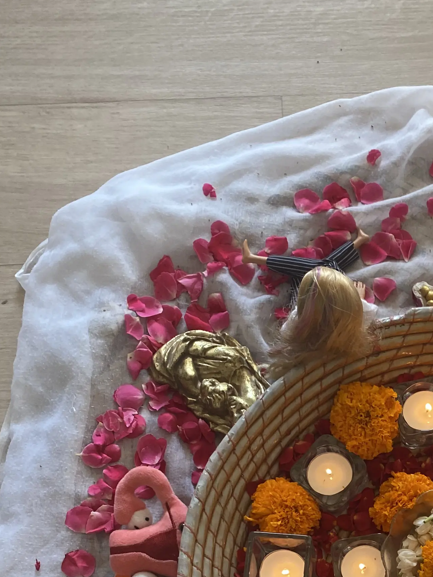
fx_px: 1017
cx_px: 482
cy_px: 618
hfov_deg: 22.6
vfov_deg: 29.0
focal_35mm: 61
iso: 125
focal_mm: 4.25
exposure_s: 1/100
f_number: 1.8
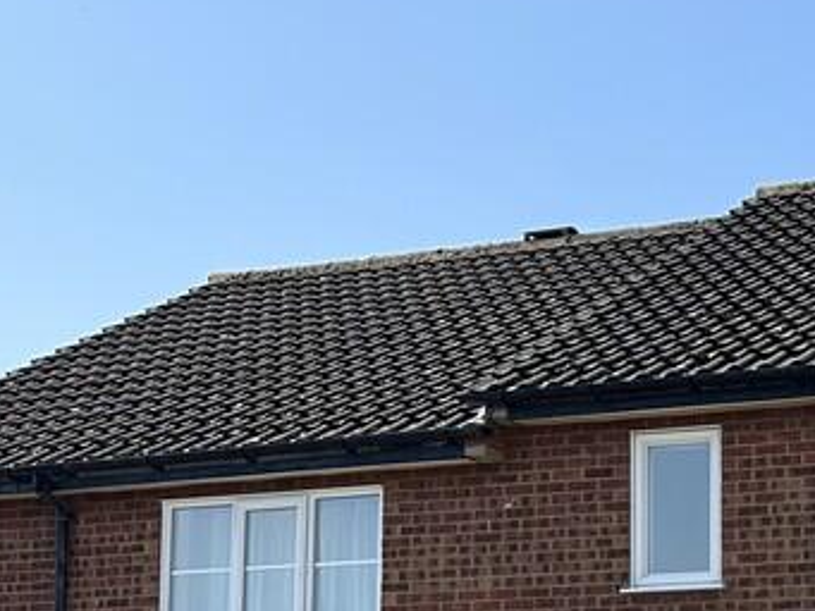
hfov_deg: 23.9
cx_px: 1049
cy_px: 769
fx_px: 1696
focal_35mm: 72
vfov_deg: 19.1
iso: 80
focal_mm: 6.86
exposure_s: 1/3058
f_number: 1.78
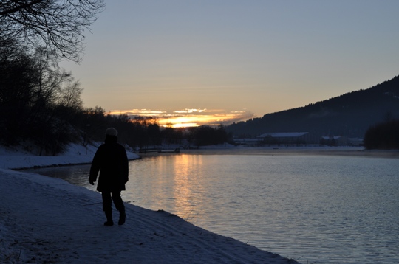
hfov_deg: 28.1
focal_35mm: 72
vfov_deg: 18.9
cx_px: 200
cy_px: 132
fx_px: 797
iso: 200
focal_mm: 48
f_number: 9
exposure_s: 1/320
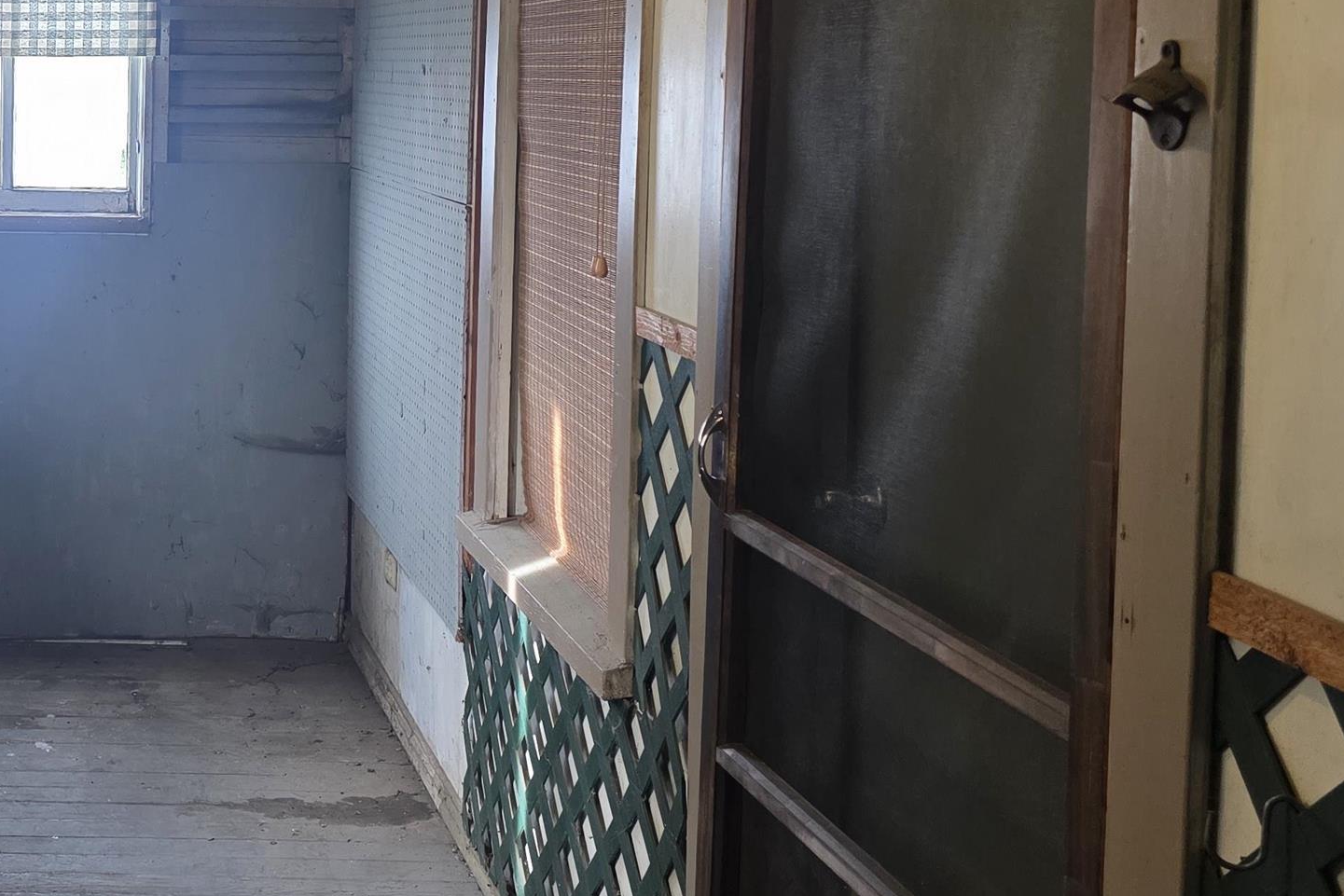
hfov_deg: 35.5
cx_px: 26
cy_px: 189
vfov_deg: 26.0
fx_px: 1904
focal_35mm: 51
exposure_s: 1/120
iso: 200
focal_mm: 6.3
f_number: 1.7
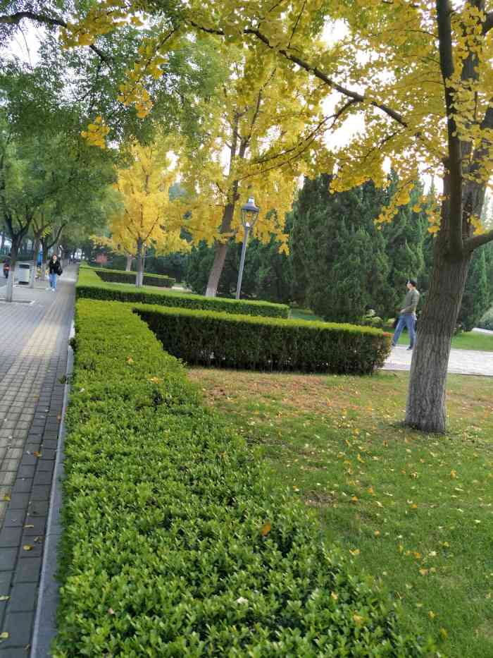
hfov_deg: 56.8
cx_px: 246
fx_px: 456
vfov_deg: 71.6
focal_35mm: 24
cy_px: 329
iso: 129
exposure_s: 1/100
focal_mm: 4.1
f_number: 1.7
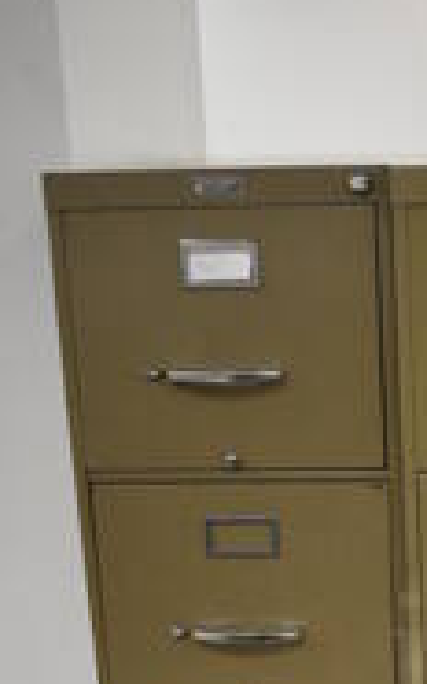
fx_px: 1473
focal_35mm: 79
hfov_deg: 15.8
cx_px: 530
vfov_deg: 25.0
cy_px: 678
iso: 2000
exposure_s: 1/125
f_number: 3.5
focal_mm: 20
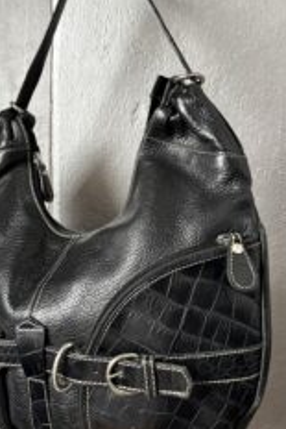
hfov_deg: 34.7
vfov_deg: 49.7
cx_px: 91
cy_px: 141
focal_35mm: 38
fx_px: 452
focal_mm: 6.76
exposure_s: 1/60
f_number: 1.78
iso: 500
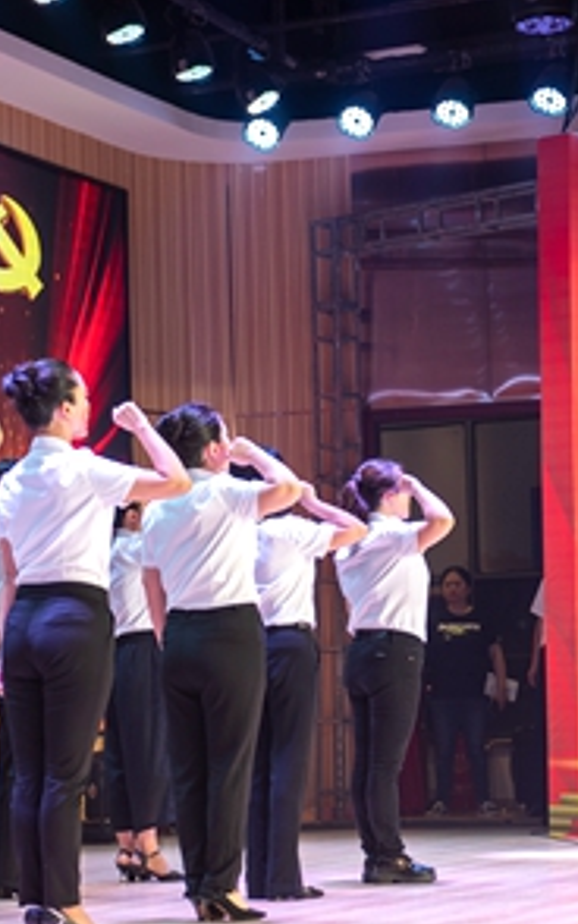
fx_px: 2619
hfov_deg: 12.6
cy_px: 556
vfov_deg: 20.0
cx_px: 273
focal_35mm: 104
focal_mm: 50
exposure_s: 1/125
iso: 200
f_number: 2.8
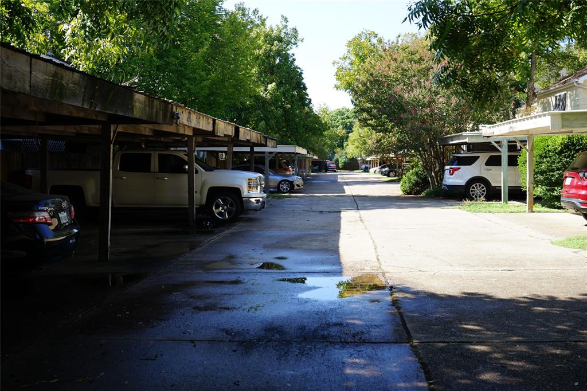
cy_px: 196
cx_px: 294
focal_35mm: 41
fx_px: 668
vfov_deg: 32.6
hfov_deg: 47.4
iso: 100
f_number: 7.1
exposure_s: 1/80
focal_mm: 41
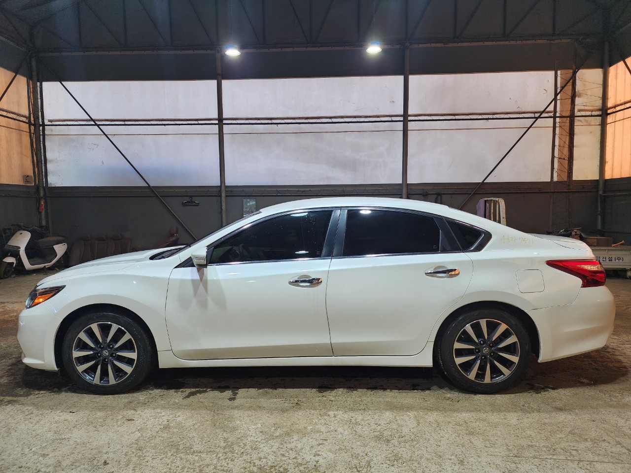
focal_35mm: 23
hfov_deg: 73.9
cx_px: 316
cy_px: 236
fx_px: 419
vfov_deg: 58.9
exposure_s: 1/120
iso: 64
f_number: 1.8
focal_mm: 6.4
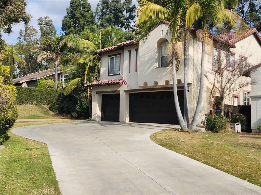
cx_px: 130
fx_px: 173
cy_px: 98
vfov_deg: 58.9
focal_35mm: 23
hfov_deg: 73.9
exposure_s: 1/1157
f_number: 1.8
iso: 20
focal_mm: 5.4
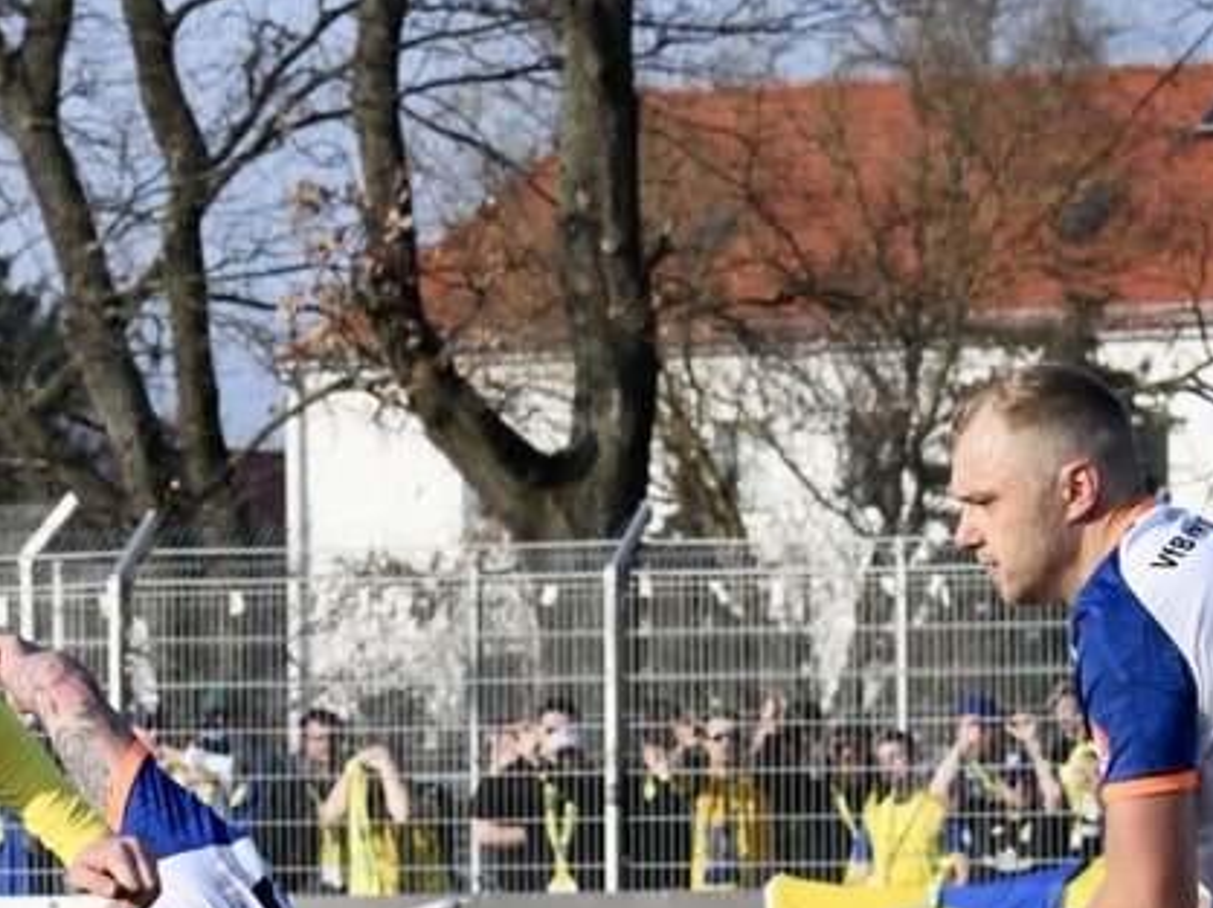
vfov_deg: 3.9
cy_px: 883
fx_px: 13413
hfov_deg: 5.2
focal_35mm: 383
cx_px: -99
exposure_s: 1/1600
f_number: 13
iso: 2500
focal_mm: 130
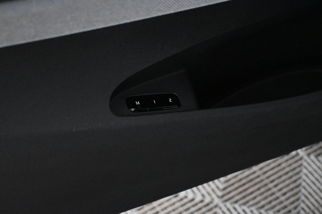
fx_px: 510
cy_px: 107
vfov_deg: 23.8
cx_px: 161
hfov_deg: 35.1
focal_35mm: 57
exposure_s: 1/60
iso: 9000
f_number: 5.6
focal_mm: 38
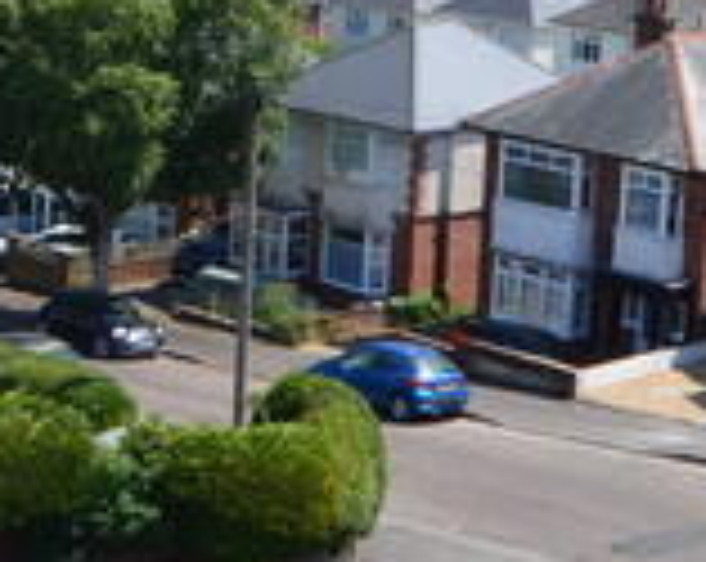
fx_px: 1919
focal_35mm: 92
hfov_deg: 20.8
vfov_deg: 16.4
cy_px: 11
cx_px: 324
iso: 400
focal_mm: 10
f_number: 11
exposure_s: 1/320
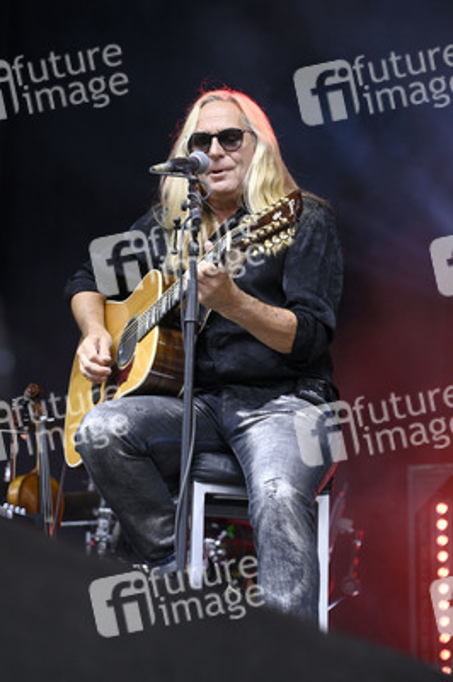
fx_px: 3403
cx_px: 226
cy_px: 341
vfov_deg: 11.4
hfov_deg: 7.6
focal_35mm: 180
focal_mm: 180
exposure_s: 1/250
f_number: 6.3
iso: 500
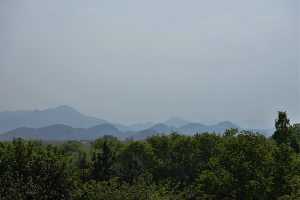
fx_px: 875
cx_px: 150
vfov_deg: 13.0
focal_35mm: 105
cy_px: 100
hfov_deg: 19.5
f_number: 10
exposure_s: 1/320
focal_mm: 70
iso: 100
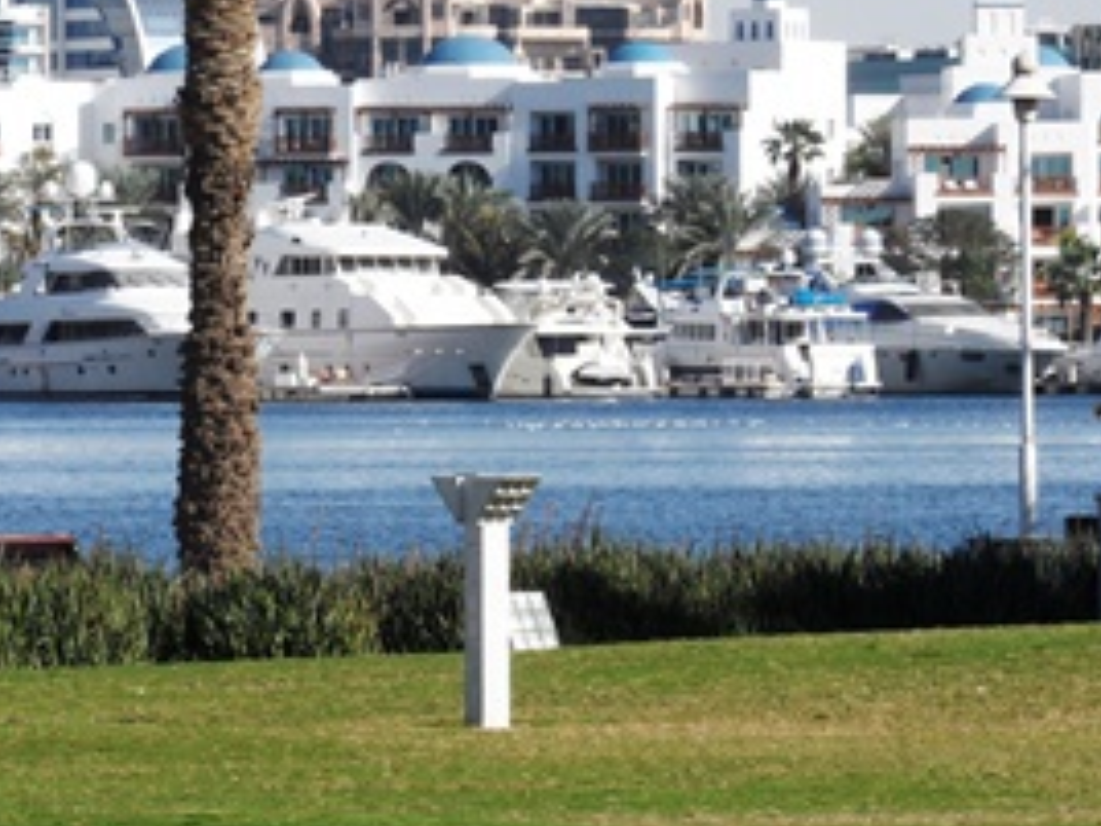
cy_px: 376
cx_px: 435
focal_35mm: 392
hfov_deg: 5.1
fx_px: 12468
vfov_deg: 3.8
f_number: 6.5
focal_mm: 34.8
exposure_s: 1/350
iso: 80
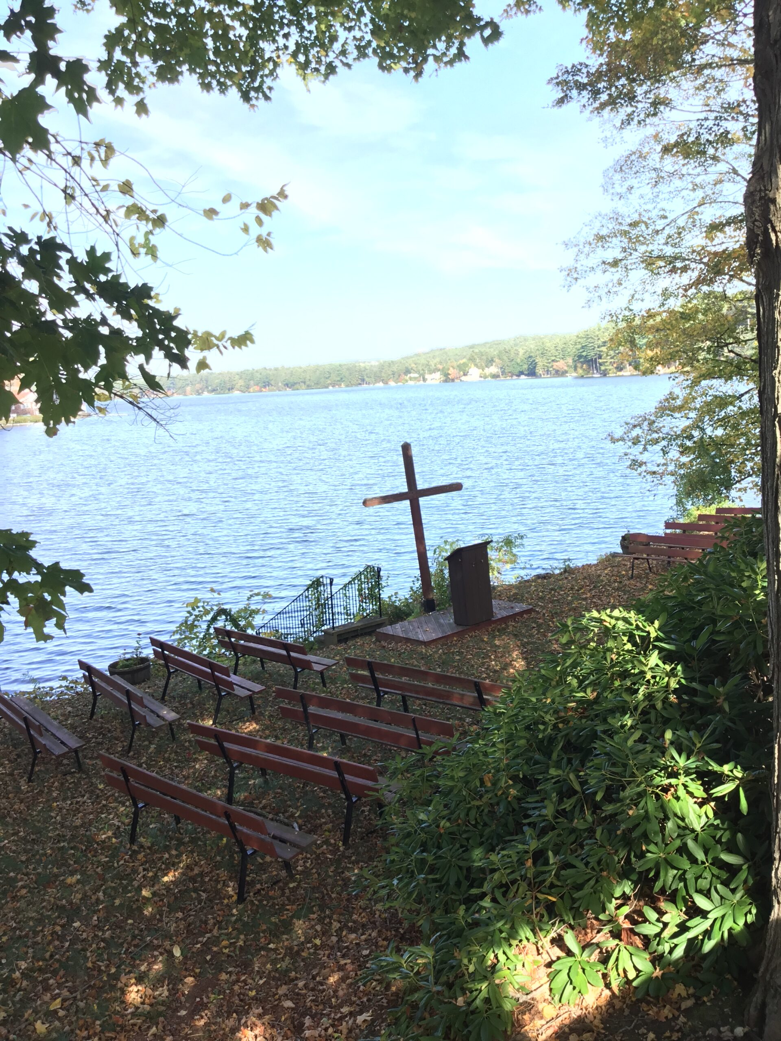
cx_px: 390
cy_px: 520
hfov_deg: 45.4
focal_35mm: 31
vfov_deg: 58.4
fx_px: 933
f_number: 2.4
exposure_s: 1/133
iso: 25
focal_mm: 3.3
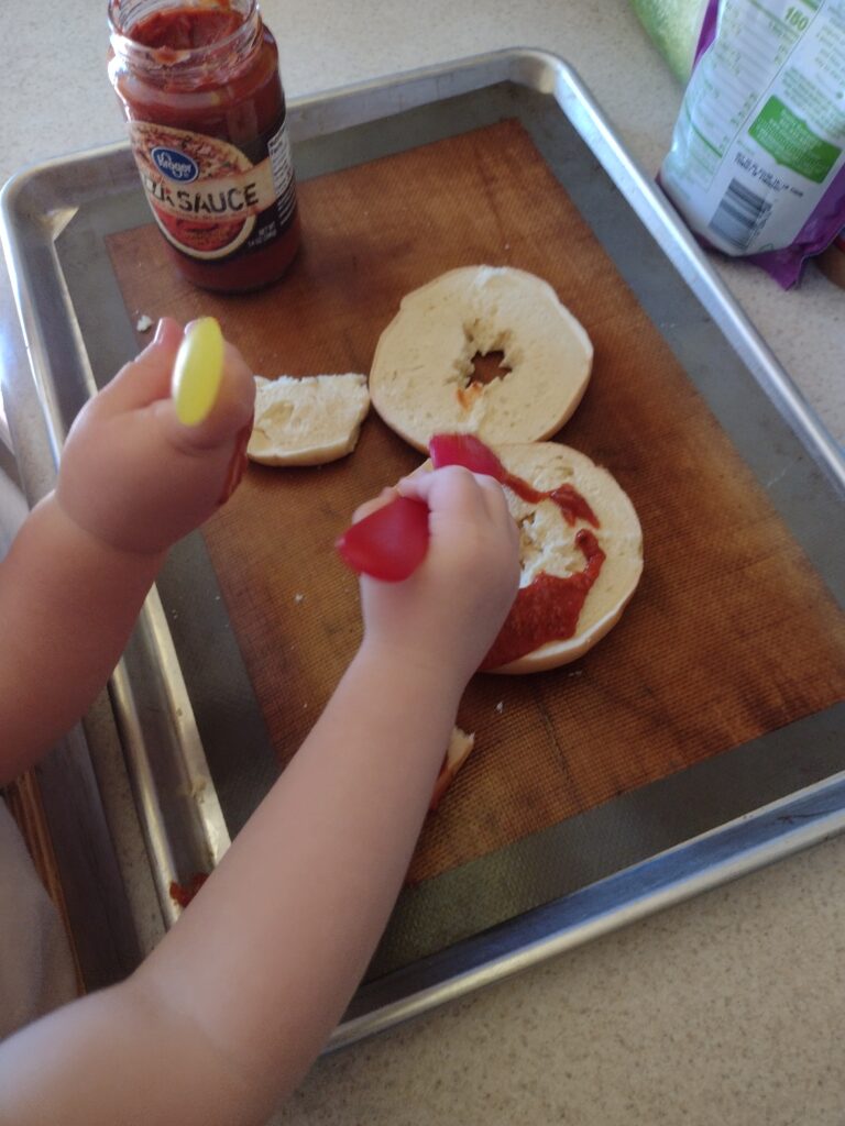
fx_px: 879
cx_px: 422
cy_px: 563
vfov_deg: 65.3
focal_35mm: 27
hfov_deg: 51.4
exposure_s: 1/40
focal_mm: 4.71
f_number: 1.7
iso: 381
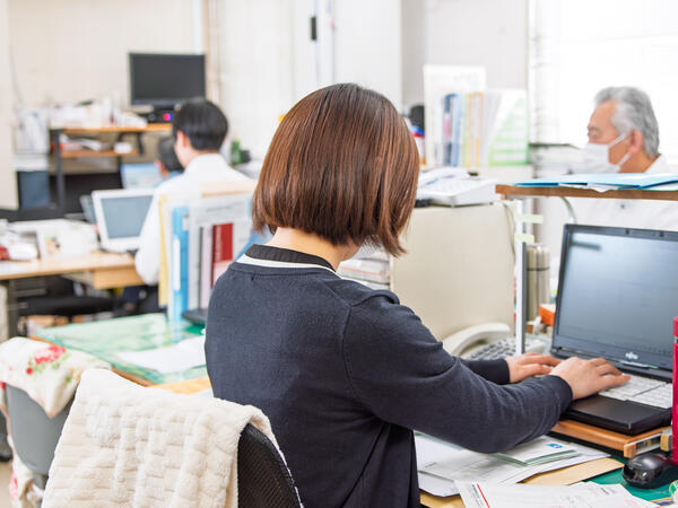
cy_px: 254
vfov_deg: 29.1
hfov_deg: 38.2
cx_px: 339
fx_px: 979
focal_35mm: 50
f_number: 2.2
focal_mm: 25
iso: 500
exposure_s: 1/200
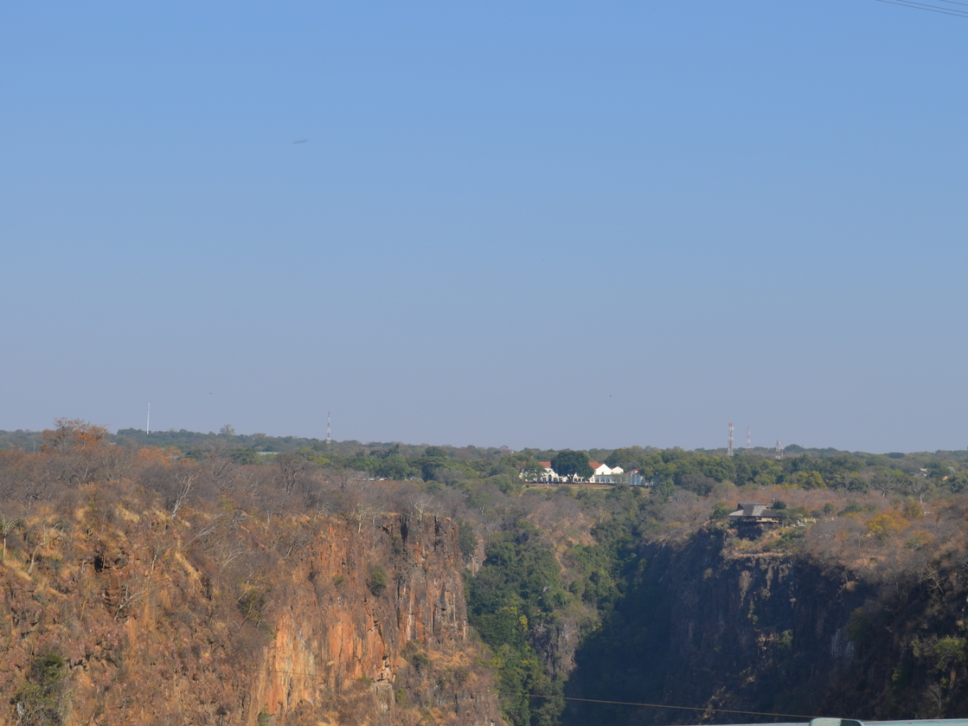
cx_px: 545
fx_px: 2532
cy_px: 361
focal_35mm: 91
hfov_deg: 21.6
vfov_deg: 16.3
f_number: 9
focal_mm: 55
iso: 100
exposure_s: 1/320
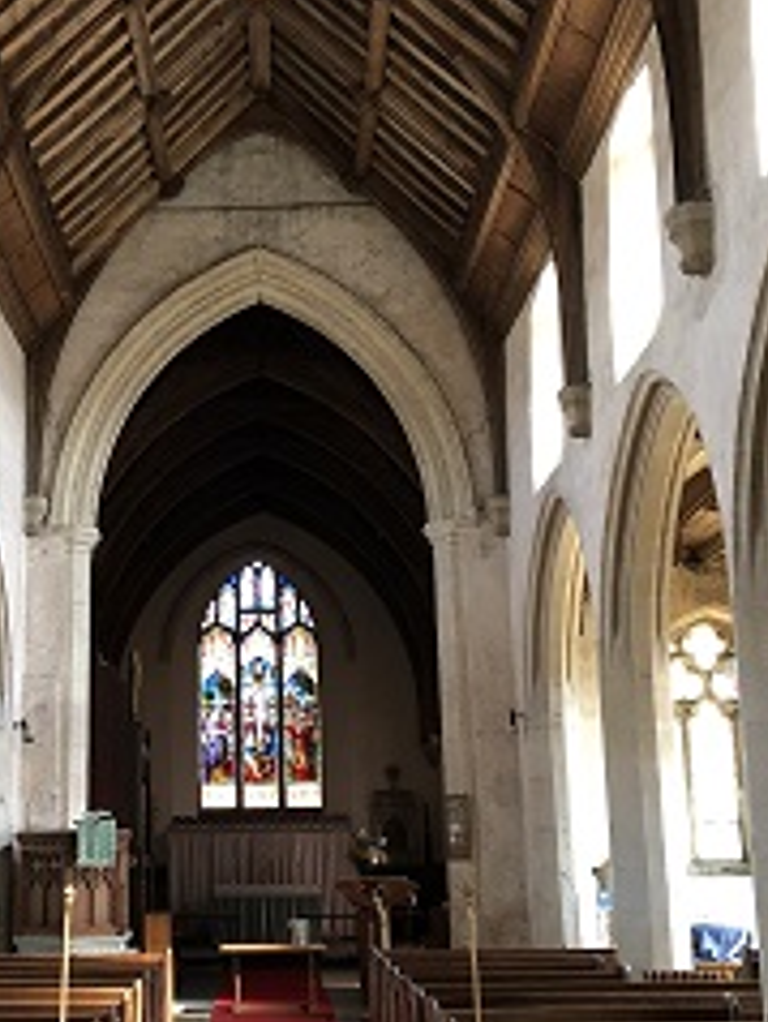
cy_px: 532
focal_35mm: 47
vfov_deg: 40.4
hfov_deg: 30.7
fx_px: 1388
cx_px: 245
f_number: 1.8
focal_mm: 4
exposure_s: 1/15
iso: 80
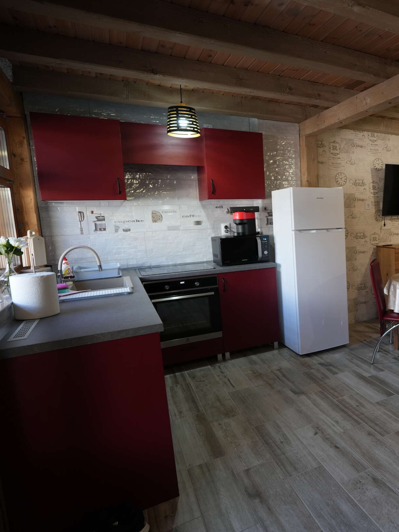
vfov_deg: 71.6
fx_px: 369
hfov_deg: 47.8
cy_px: 262
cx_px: 393
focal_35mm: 24
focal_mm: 16
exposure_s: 1/50
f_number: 2.8
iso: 320
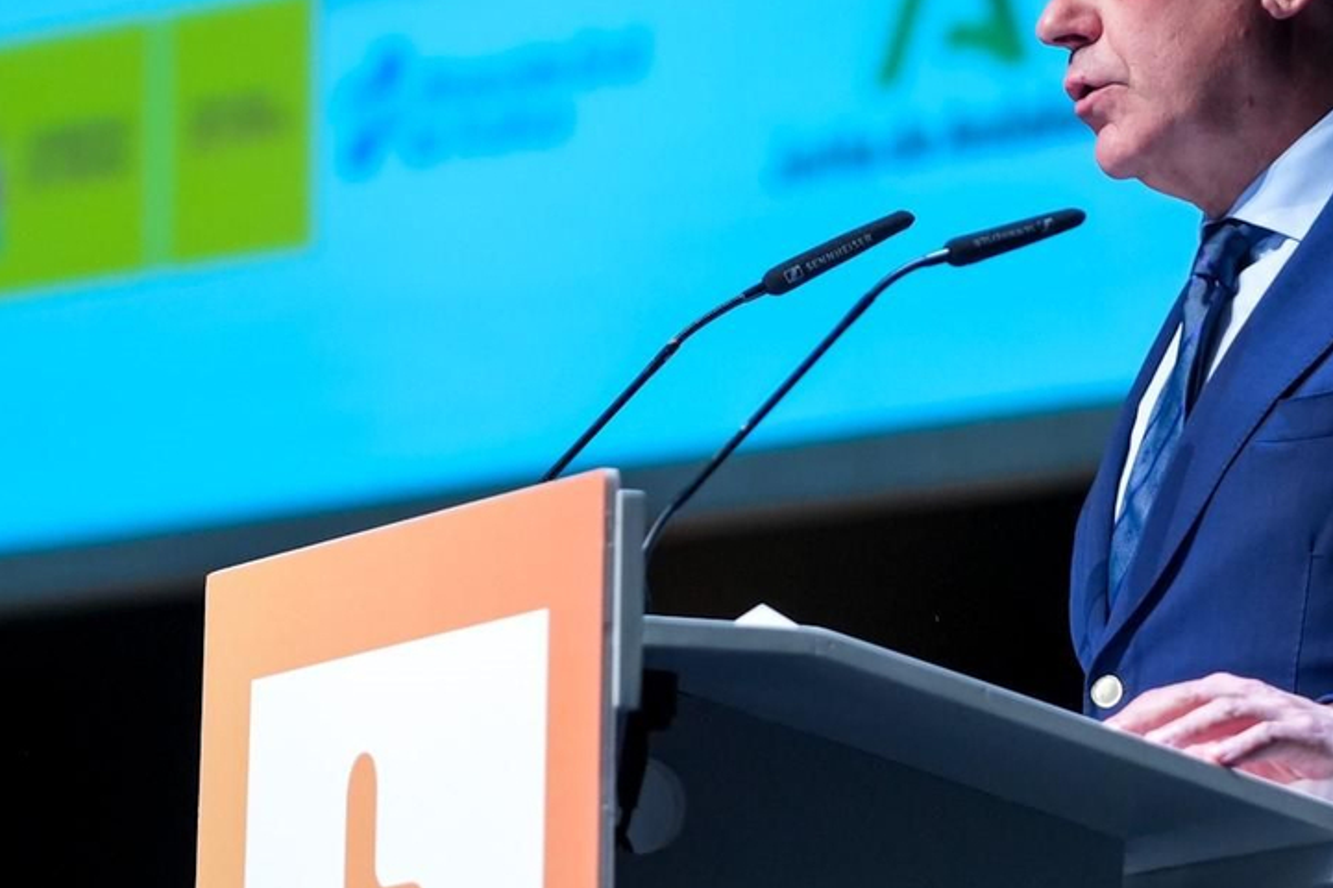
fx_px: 10909
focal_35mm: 295
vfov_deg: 4.7
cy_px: 394
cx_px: 666
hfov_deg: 7.0
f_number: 2.8
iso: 1600
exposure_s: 1/200
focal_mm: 132.8
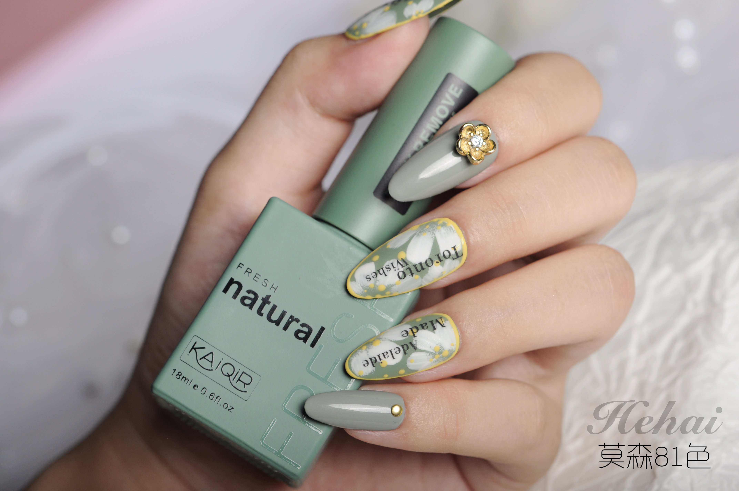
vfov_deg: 10.1
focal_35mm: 135
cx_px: 370
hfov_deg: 15.2
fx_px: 2768
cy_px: 246
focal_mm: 90
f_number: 6.3
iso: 200
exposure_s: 1/200
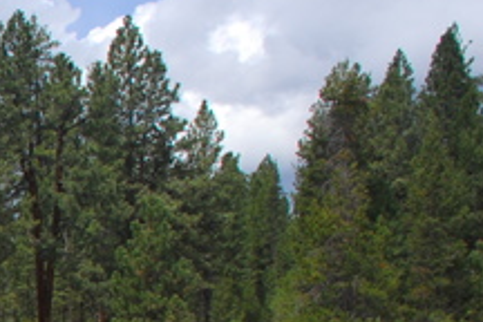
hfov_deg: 17.0
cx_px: -376
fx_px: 1342
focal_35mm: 100
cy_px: 439
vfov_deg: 13.1
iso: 160
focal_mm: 18
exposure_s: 1/160
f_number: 10
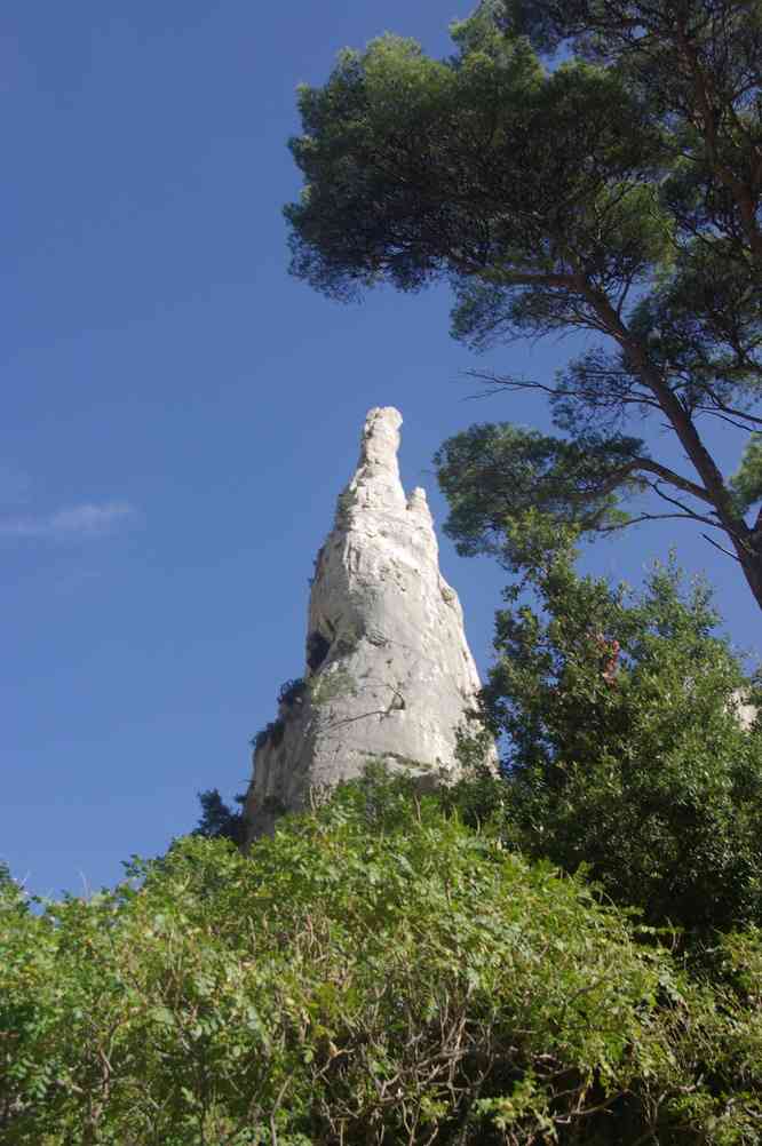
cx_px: 381
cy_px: 573
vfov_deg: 46.4
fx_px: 1336
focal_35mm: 42
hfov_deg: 31.8
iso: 100
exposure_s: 1/180
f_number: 6.7
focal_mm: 28
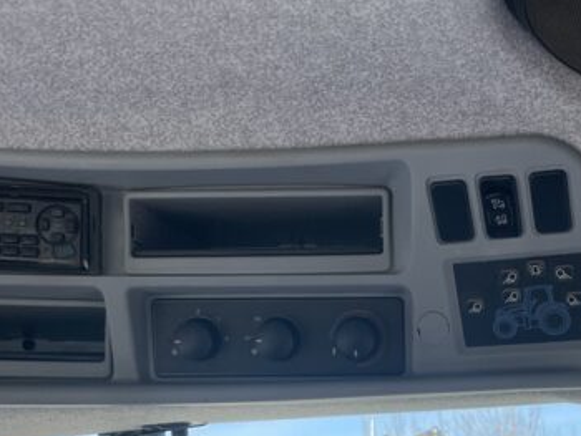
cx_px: 463
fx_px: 957
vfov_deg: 24.6
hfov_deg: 32.8
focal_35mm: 57
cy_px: 424
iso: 50
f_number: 1.6
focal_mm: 4.2
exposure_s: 1/997
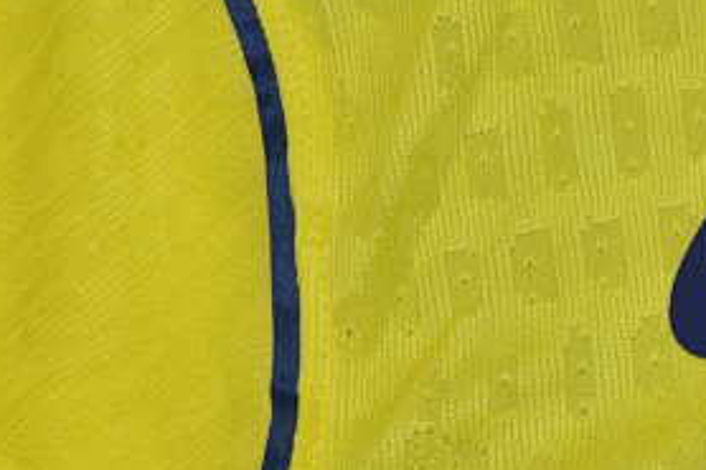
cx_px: 1216
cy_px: 823
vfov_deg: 8.1
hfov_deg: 11.8
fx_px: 3195
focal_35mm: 163
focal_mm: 28
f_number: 11
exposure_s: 1/200
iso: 400
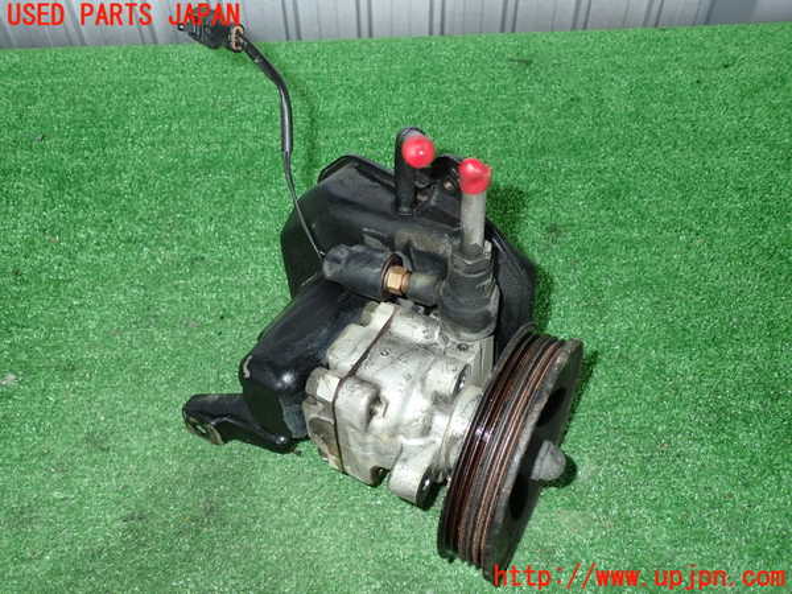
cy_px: 297
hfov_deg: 60.0
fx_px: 686
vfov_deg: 46.8
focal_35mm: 30
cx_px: 396
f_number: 6.3
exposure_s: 1/30
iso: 200
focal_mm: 5.5
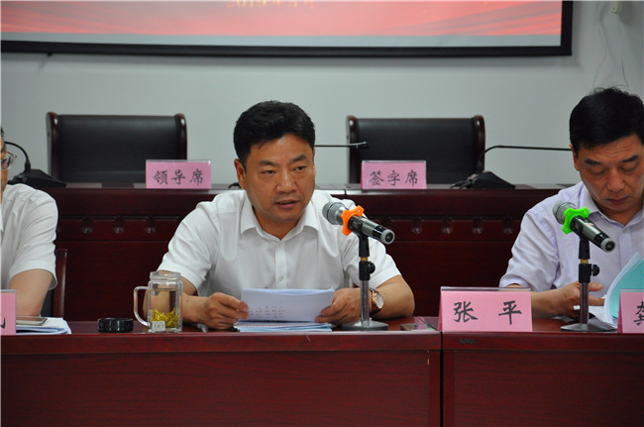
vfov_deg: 8.7
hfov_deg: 13.1
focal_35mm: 158
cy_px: 214
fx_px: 2813
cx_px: 322
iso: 1250
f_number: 5.6
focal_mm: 105
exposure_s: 1/60
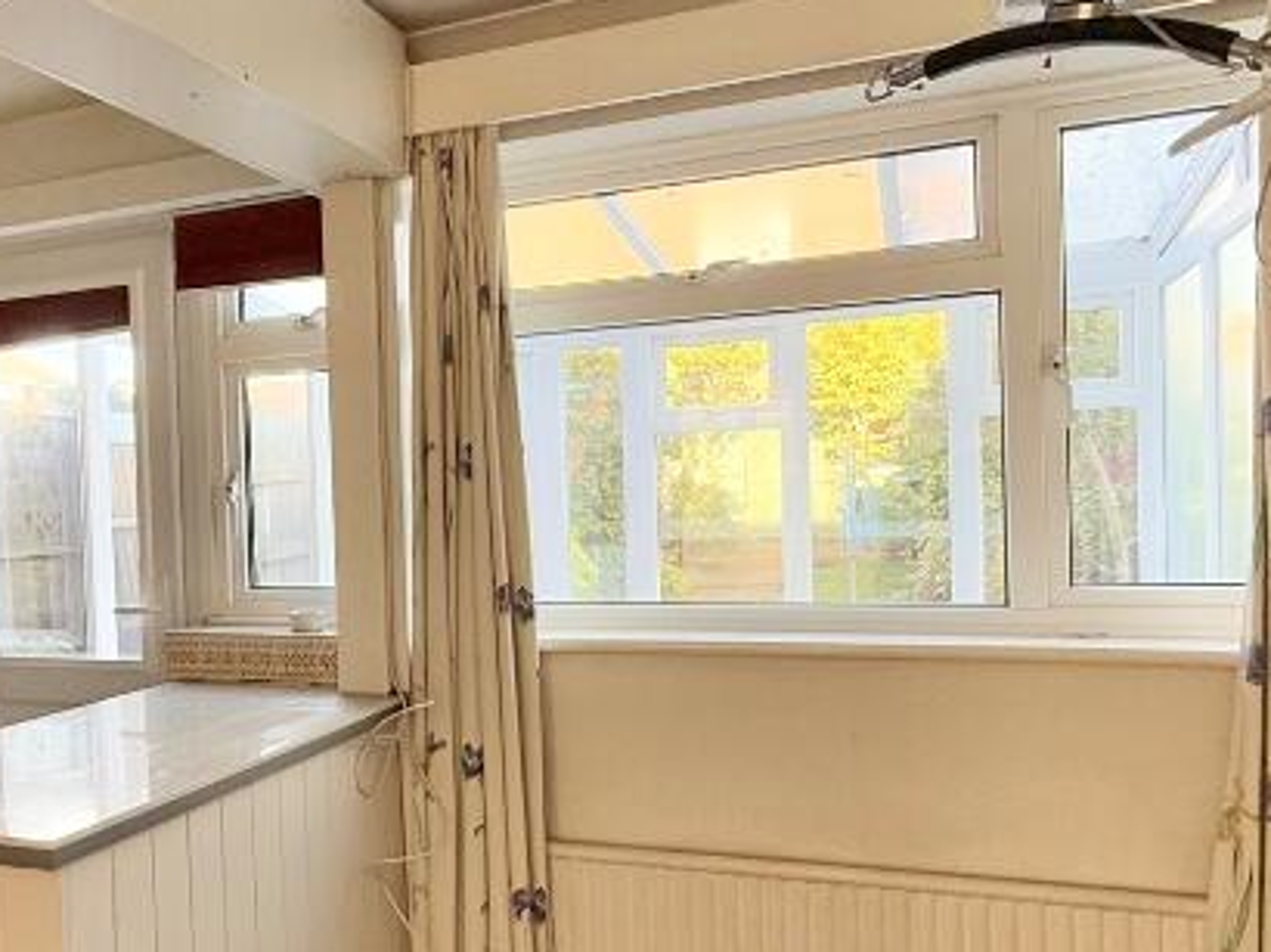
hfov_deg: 50.4
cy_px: 533
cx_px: 310
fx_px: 1284
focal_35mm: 35
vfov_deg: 40.6
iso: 160
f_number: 2.2
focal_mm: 2.22
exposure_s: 1/99
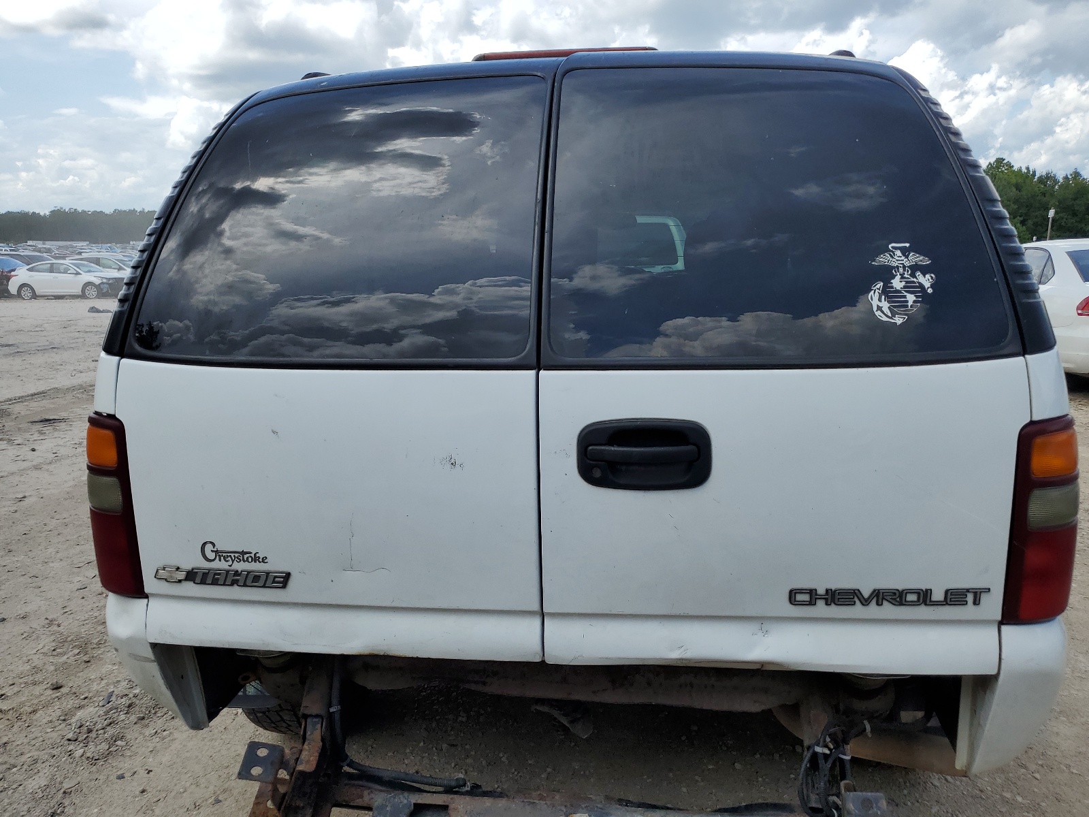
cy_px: 408
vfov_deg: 53.1
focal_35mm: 26
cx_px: 544
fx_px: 818
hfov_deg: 67.3
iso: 50
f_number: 1.5
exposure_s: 1/3333
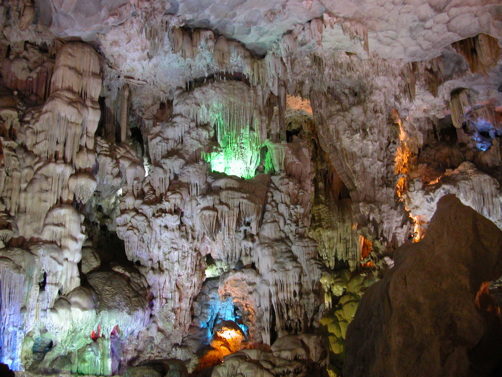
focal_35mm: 34
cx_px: 251
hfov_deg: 54.0
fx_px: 493
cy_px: 188
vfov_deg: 41.8
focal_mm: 8.9
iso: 400
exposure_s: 1/4.5
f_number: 2.8
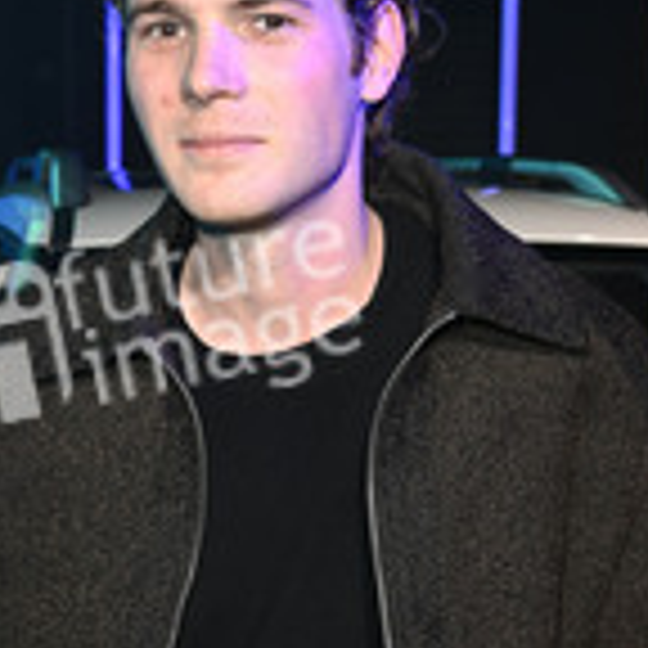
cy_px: 554
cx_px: 261
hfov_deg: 21.6
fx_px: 1694
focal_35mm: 80
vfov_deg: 21.3
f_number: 5.6
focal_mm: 34
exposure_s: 1/125
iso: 2000
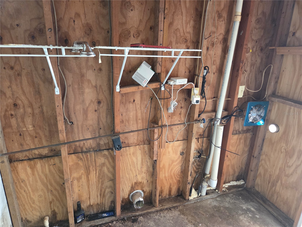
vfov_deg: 58.9
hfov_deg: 73.9
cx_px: 151
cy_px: 114
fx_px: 201
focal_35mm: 23
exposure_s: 1/120
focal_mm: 5.4
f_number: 1.8
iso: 1600
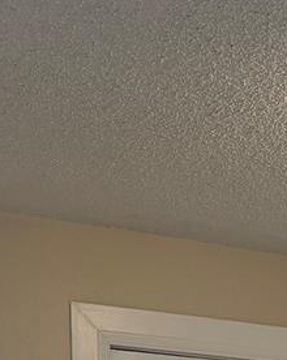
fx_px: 1085
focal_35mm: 102
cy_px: 659
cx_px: 461
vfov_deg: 15.9
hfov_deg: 13.9
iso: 250
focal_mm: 6.76
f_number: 1.78
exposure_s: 1/120
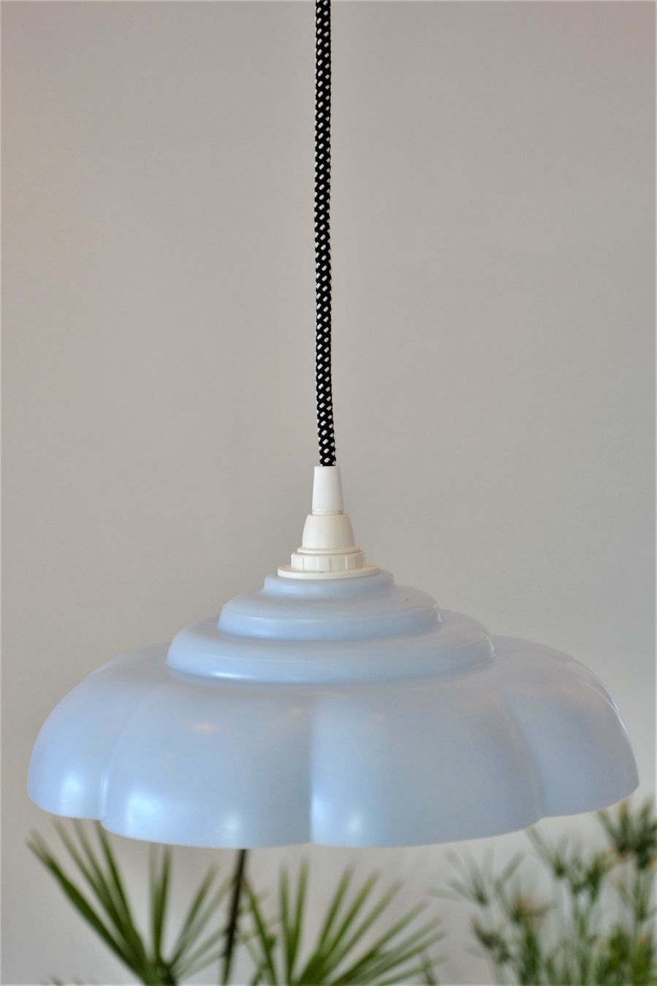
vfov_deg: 31.9
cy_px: 493
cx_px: 328
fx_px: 1726
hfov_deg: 21.6
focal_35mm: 63
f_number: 5
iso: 400
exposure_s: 1/100
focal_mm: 42
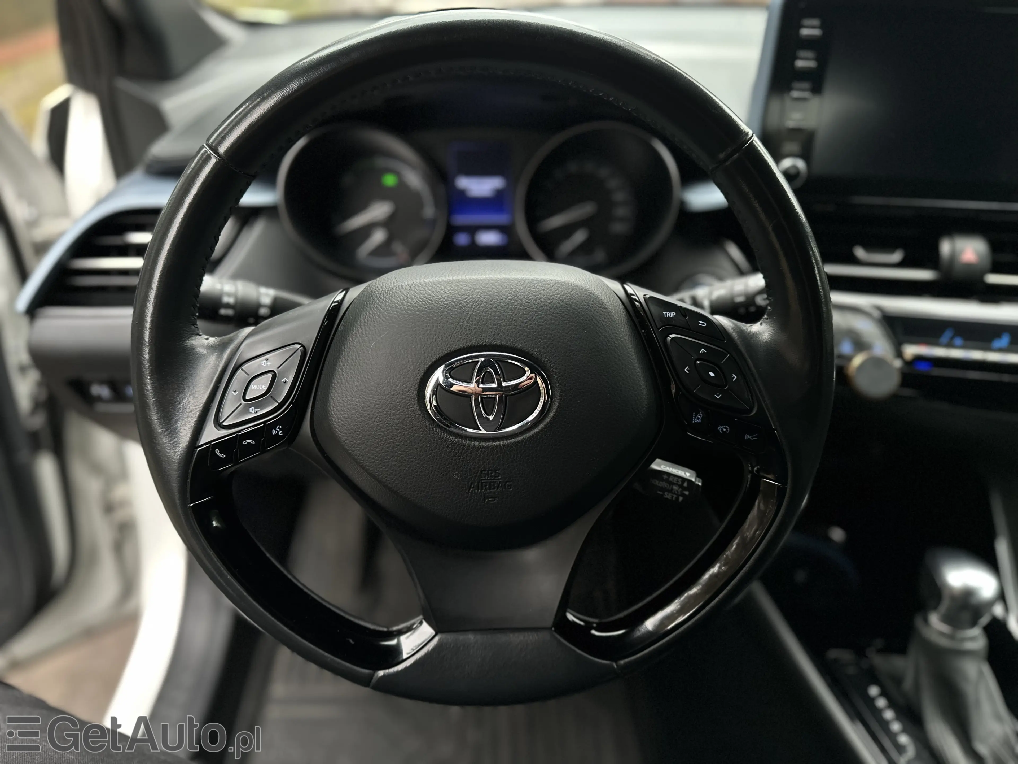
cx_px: 509
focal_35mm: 24
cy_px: 382
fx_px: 706
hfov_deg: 71.6
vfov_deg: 56.8
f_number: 1.78
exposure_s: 1/60
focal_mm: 6.86
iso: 400
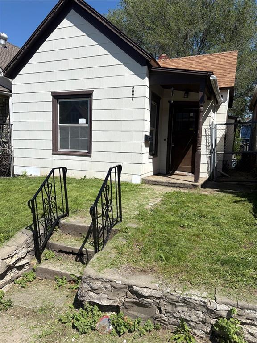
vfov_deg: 67.3
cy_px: 172
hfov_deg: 53.1
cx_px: 128
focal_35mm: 26
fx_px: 257
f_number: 1.6
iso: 50
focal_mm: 5.96
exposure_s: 1/4950
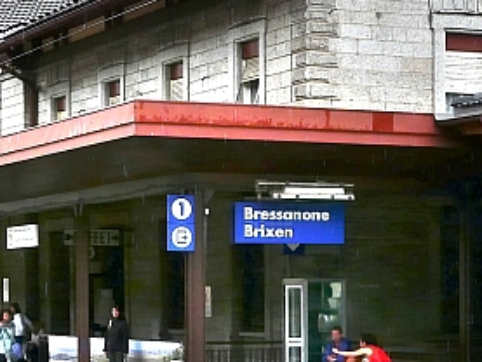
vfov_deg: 11.7
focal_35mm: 127
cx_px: 289
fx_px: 1769
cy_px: 122
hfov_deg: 15.5
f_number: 4
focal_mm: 7.2
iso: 100
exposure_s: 1/250
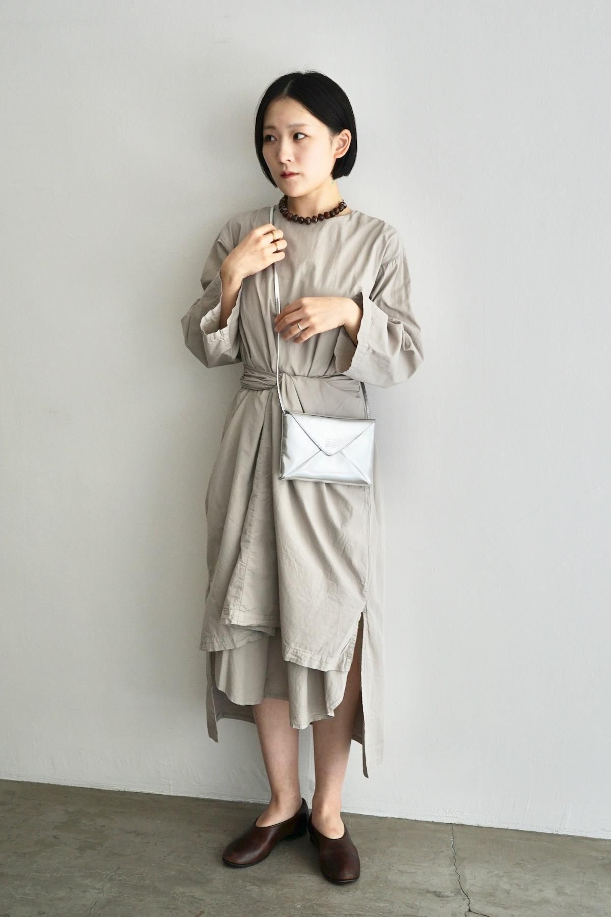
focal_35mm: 42
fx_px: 1069
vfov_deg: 46.4
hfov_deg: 31.9
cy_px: 458
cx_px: 306
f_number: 4.5
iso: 320
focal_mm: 42
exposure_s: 1/160
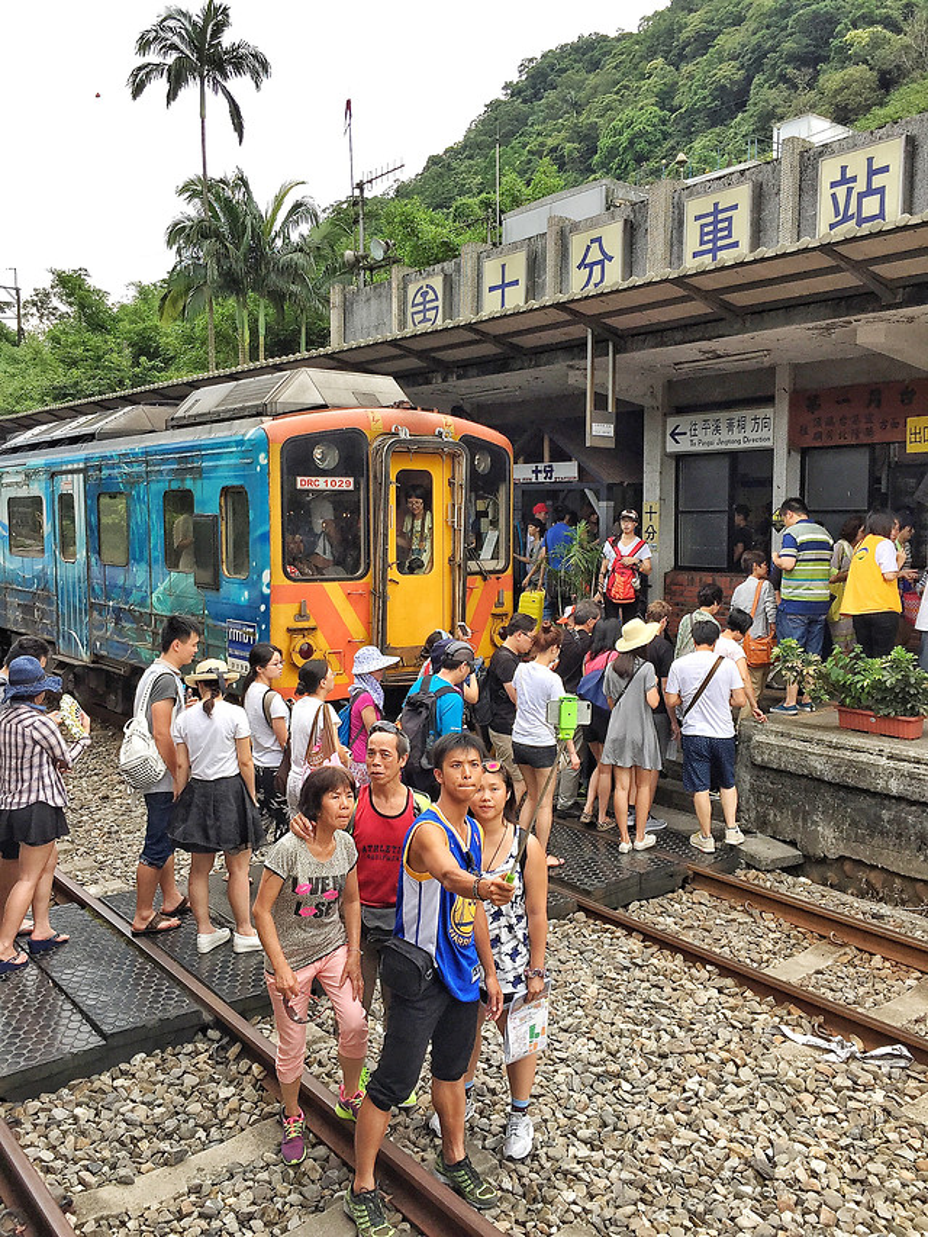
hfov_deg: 48.2
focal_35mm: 29
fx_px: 1036
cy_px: 618
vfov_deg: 61.7
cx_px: 464
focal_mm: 4.15
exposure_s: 1/581
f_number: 2.2
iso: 32
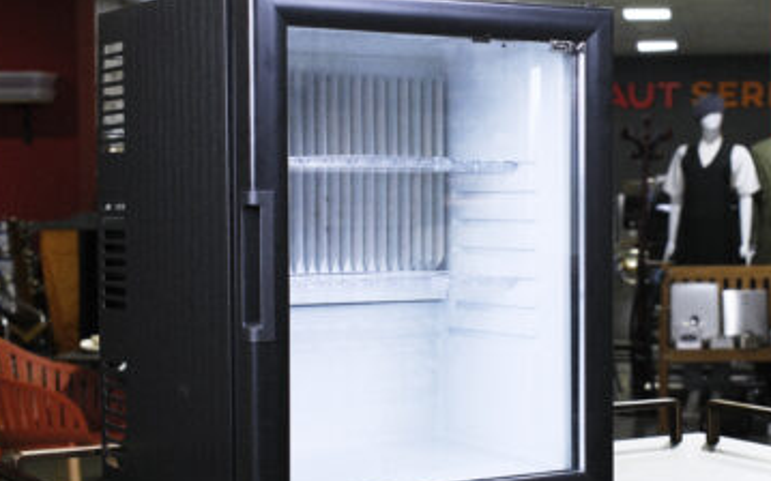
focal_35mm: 75
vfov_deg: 17.4
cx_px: 526
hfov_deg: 27.3
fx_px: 1575
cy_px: 253
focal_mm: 29
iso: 640
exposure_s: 1/80
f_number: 4.5
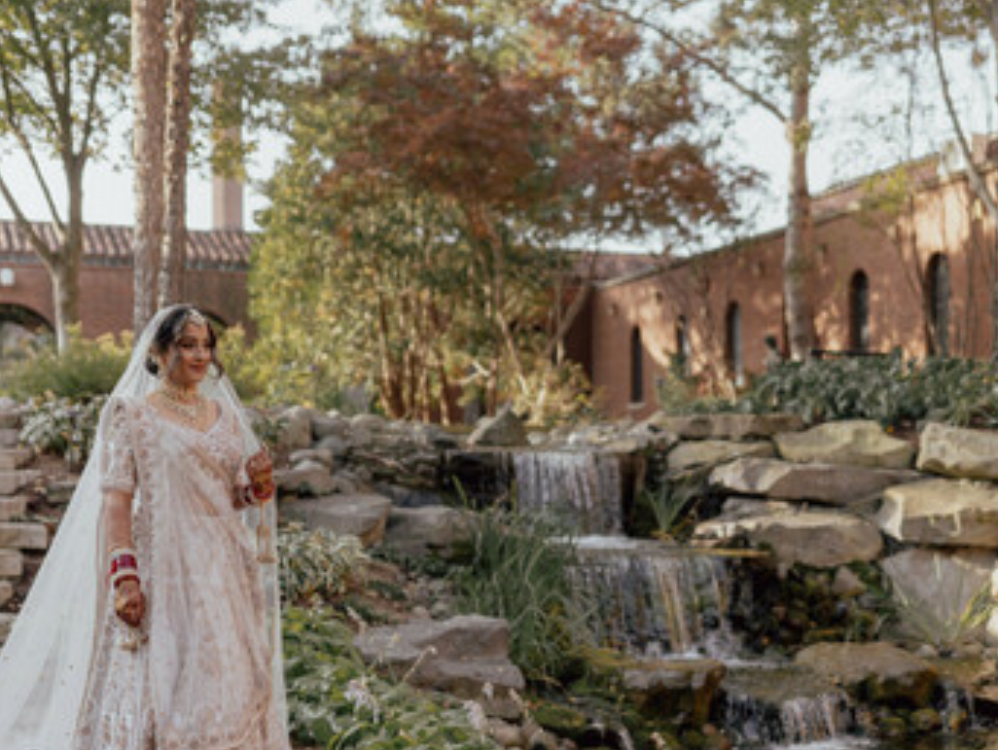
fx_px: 1702
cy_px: 525
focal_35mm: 59
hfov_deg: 32.5
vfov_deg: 24.7
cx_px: 633
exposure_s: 1/1000
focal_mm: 35
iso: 200
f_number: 1.6
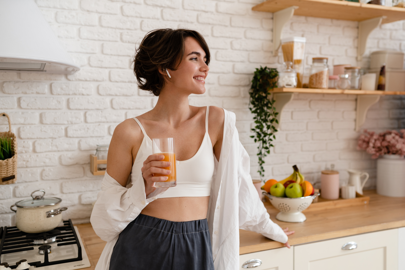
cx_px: 202
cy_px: 135
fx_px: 394
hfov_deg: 54.4
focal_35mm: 35
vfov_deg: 37.9
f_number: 2.2
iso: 400
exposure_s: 1/640
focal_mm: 35
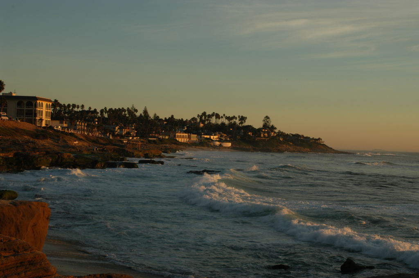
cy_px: 139
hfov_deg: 27.0
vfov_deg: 18.1
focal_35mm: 75
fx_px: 872
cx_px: 210
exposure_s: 1/180
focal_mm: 50
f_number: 7.1
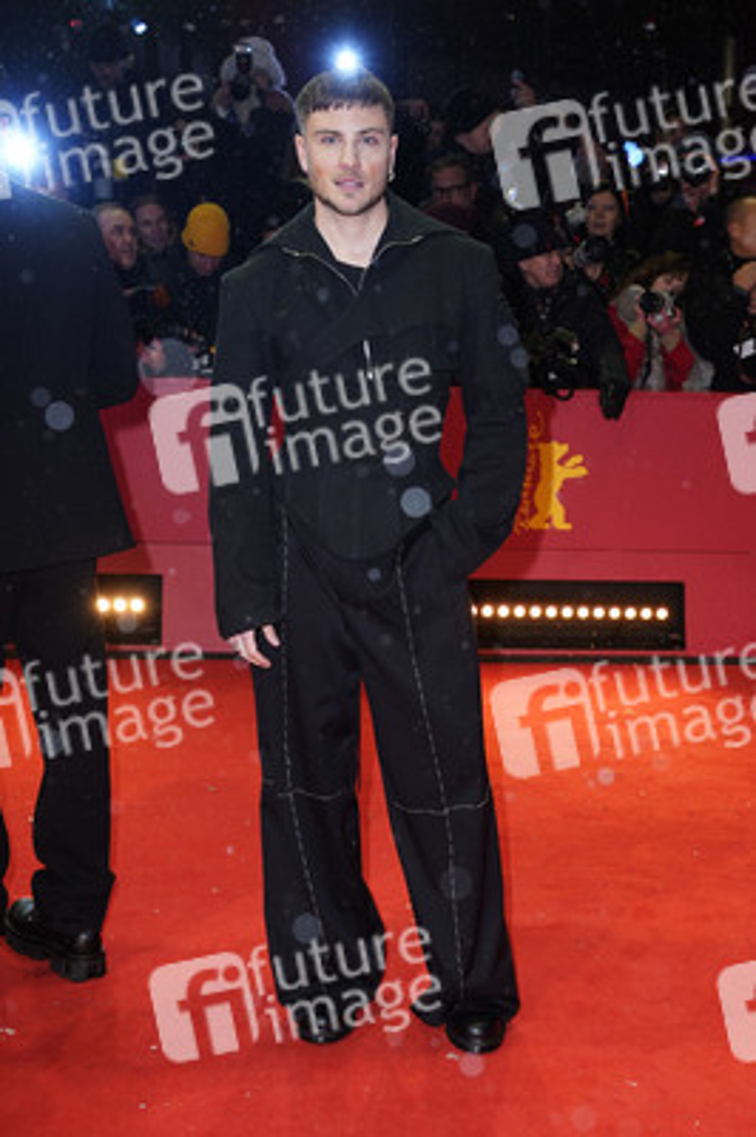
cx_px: 378
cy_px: 568
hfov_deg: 32.6
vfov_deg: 47.4
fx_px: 1294
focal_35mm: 41
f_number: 5.6
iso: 800
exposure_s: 1/160
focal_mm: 41
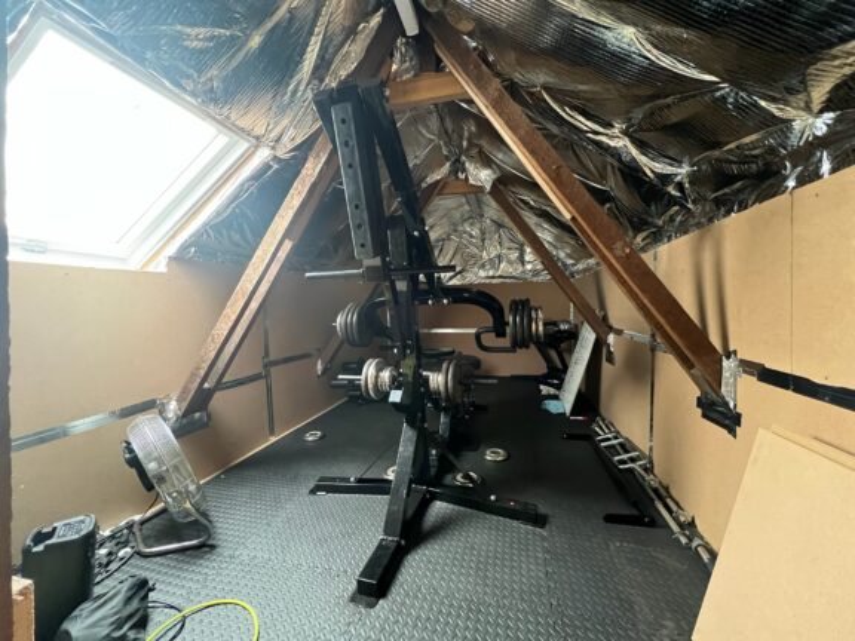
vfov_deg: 89.9
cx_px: 428
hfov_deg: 106.2
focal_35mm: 13
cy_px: 320
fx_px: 321
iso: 1000
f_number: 1.8
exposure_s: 1/43
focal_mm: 1.57
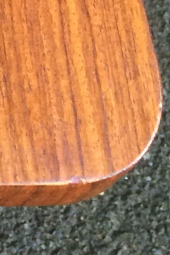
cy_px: -218
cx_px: -371
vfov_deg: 10.9
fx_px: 1240
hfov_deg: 6.9
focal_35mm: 175
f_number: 2.2
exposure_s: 1/33
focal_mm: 4.15
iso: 50
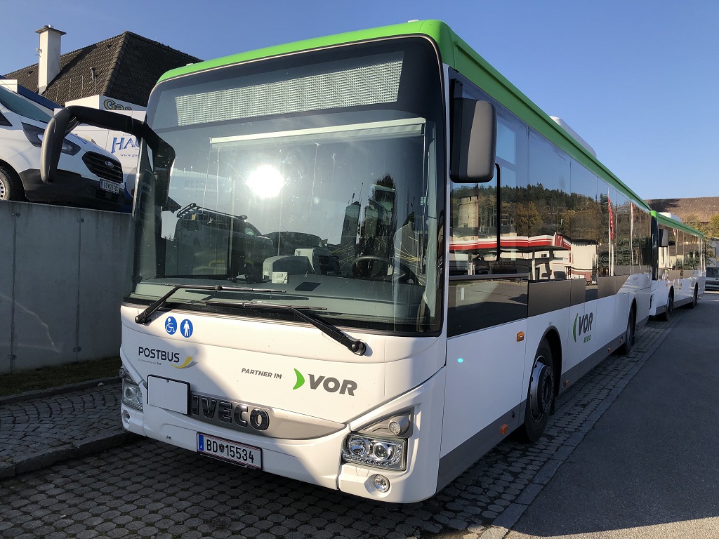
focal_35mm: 28
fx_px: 582
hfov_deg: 63.4
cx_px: 360
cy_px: 270
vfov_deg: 49.7
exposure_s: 1/1453
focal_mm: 4
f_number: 1.8
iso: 20
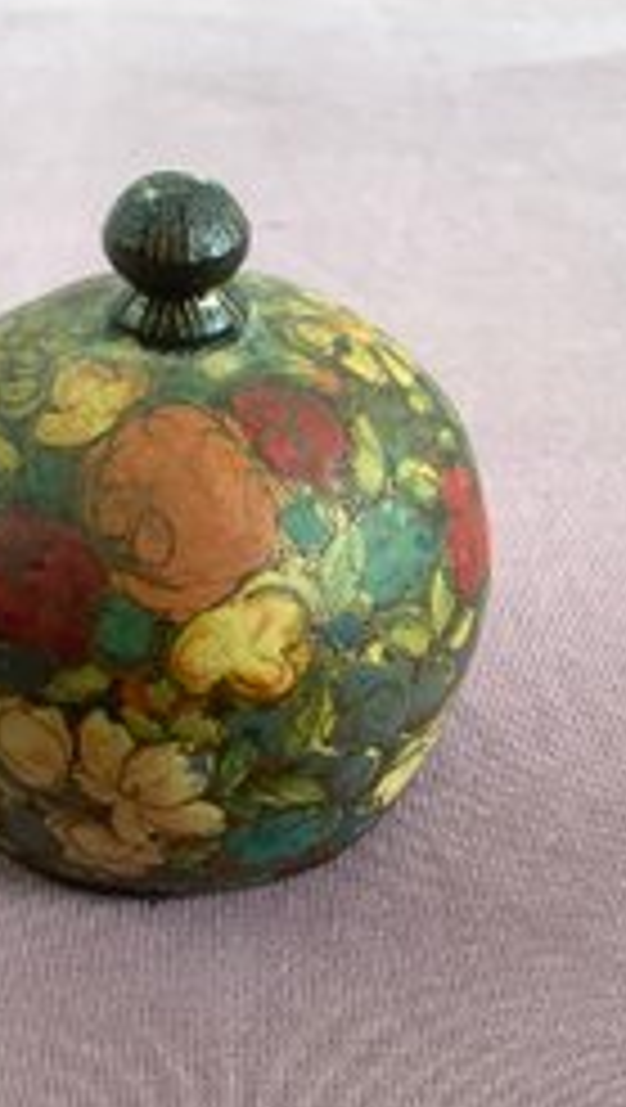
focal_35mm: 47
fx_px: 1382
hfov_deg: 25.1
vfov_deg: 43.7
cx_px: 133
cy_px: 542
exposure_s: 1/50
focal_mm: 3.3
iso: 64
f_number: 2.4
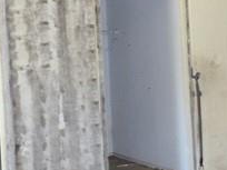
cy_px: 36
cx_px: 241
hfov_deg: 27.2
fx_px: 433
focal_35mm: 66
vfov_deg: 22.0
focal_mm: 4.1
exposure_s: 1/30
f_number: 3.3
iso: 320
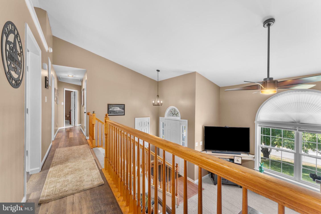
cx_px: 160
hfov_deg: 104.3
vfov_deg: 81.2
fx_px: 125
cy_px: 107
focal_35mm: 14
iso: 320
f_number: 9
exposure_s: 1/1.67
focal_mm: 14
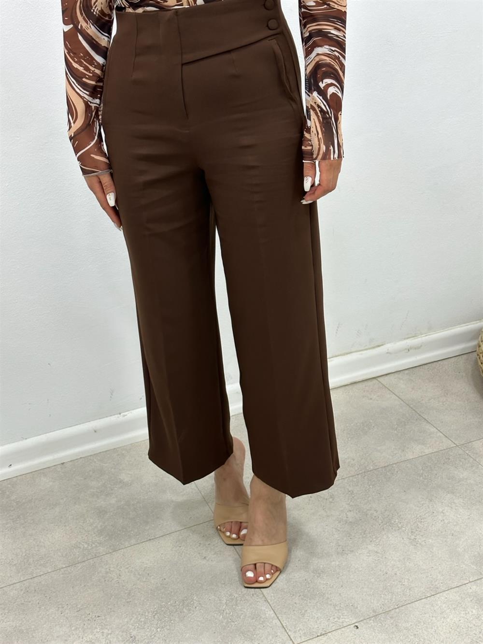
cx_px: 242
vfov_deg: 39.7
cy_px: 322
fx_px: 893
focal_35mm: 48
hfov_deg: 30.3
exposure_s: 1/100
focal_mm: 6.86
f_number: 1.78
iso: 125
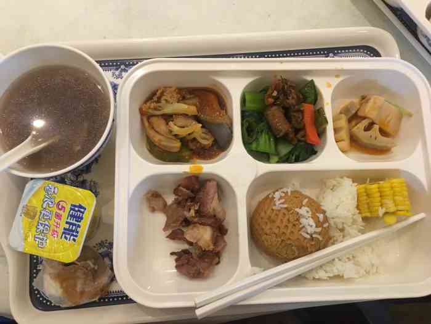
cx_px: 216
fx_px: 361
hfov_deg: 61.7
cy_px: 162
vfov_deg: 48.2
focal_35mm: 29
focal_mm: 4.15
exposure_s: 1/33
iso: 250
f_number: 2.2
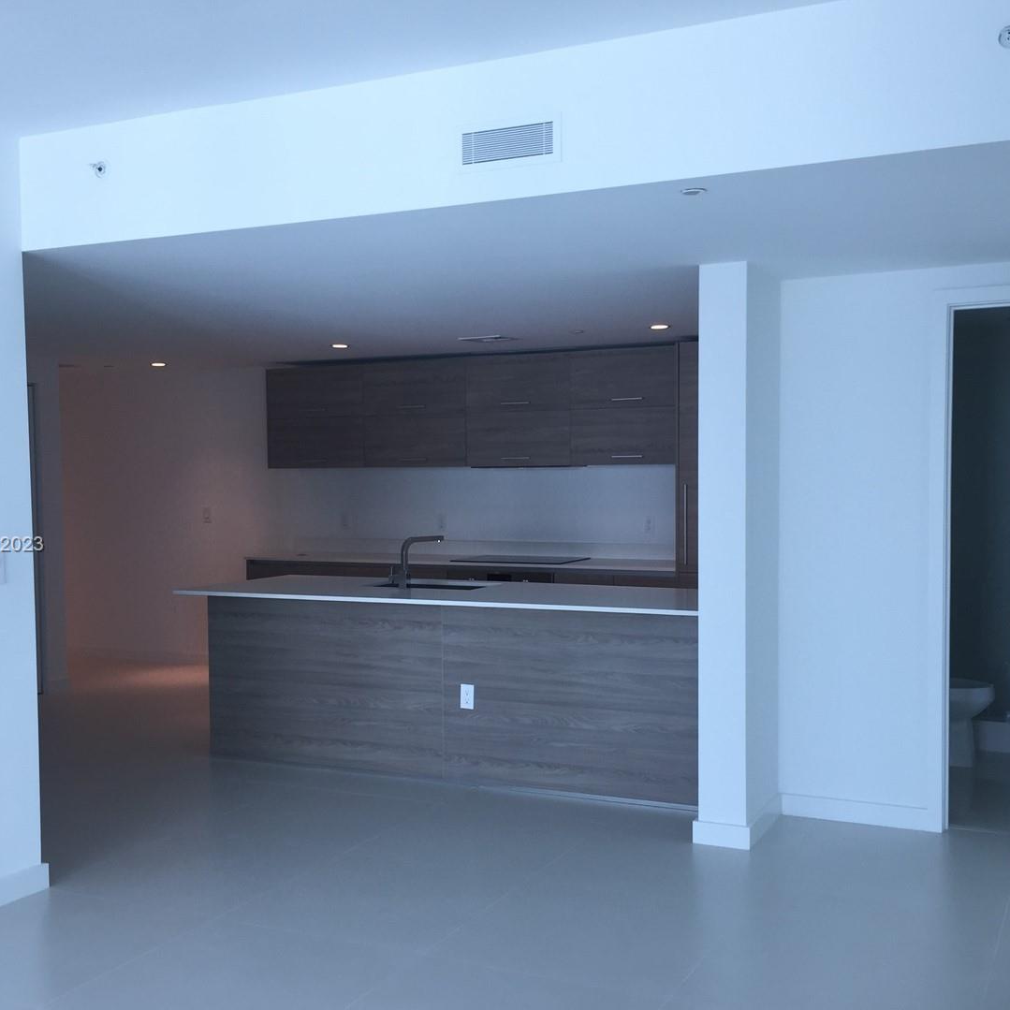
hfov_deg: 43.9
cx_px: 493
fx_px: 1254
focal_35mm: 38
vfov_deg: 43.8
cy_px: 546
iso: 32
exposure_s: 1/61
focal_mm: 4.15
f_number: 2.2
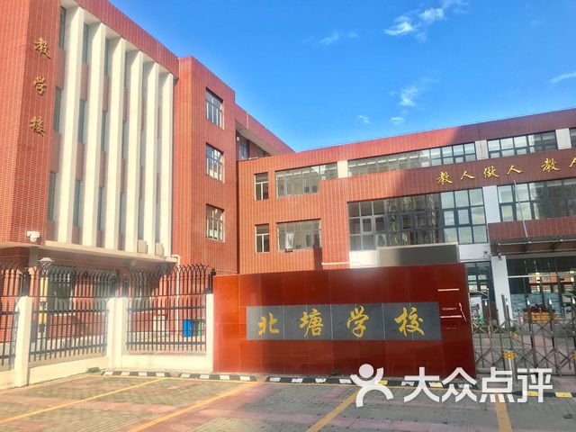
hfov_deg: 63.4
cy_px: 216
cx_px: 288
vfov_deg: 49.7
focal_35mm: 28
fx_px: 466
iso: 20
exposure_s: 1/921
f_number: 1.8
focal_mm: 3.99
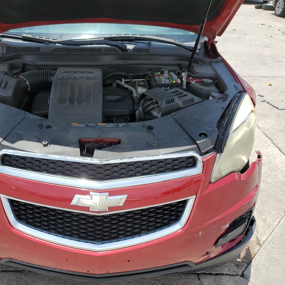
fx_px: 289
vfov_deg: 52.5
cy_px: 142
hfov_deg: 51.9
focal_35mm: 31
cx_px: 106
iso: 50
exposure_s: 1/2000
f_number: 1.5
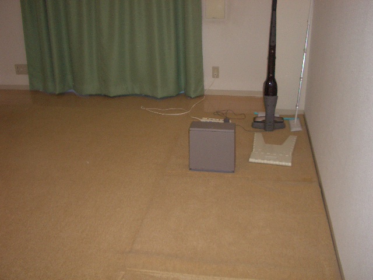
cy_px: 140
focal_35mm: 49
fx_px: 528
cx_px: 186
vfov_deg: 29.7
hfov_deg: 38.9
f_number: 3.1
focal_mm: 8.2
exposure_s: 1/60
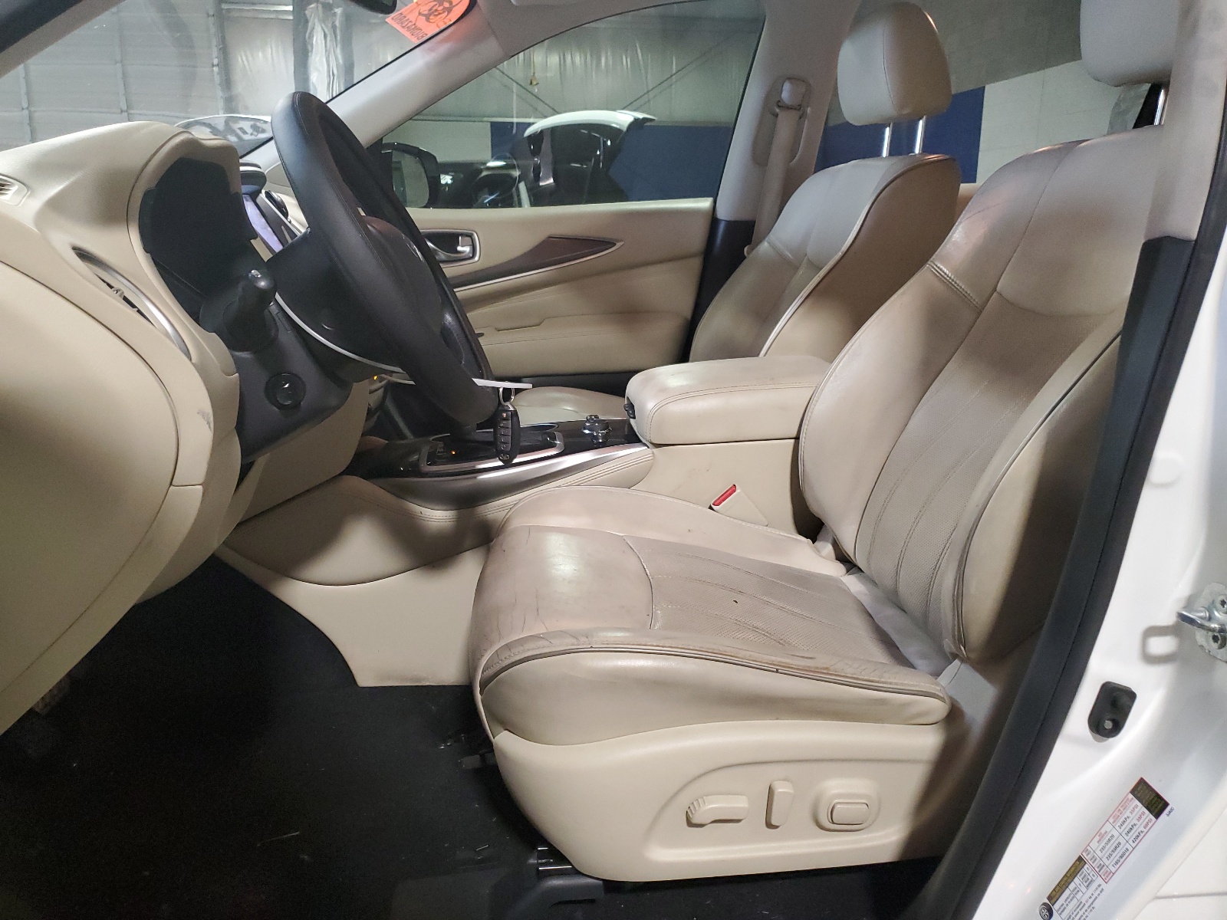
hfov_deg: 67.3
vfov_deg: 53.1
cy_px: 460
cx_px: 614
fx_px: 922
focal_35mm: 26
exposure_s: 1/60.2
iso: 368
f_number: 1.5
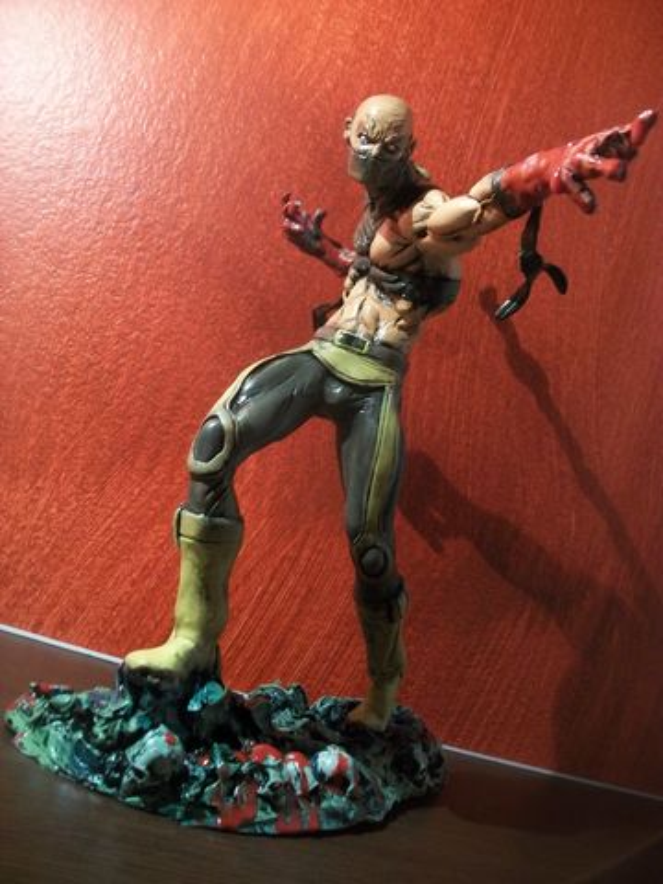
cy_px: 442
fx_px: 817
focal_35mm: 32
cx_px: 332
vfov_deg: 56.8
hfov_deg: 44.2
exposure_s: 1/20
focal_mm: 5.7
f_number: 2.9
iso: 160
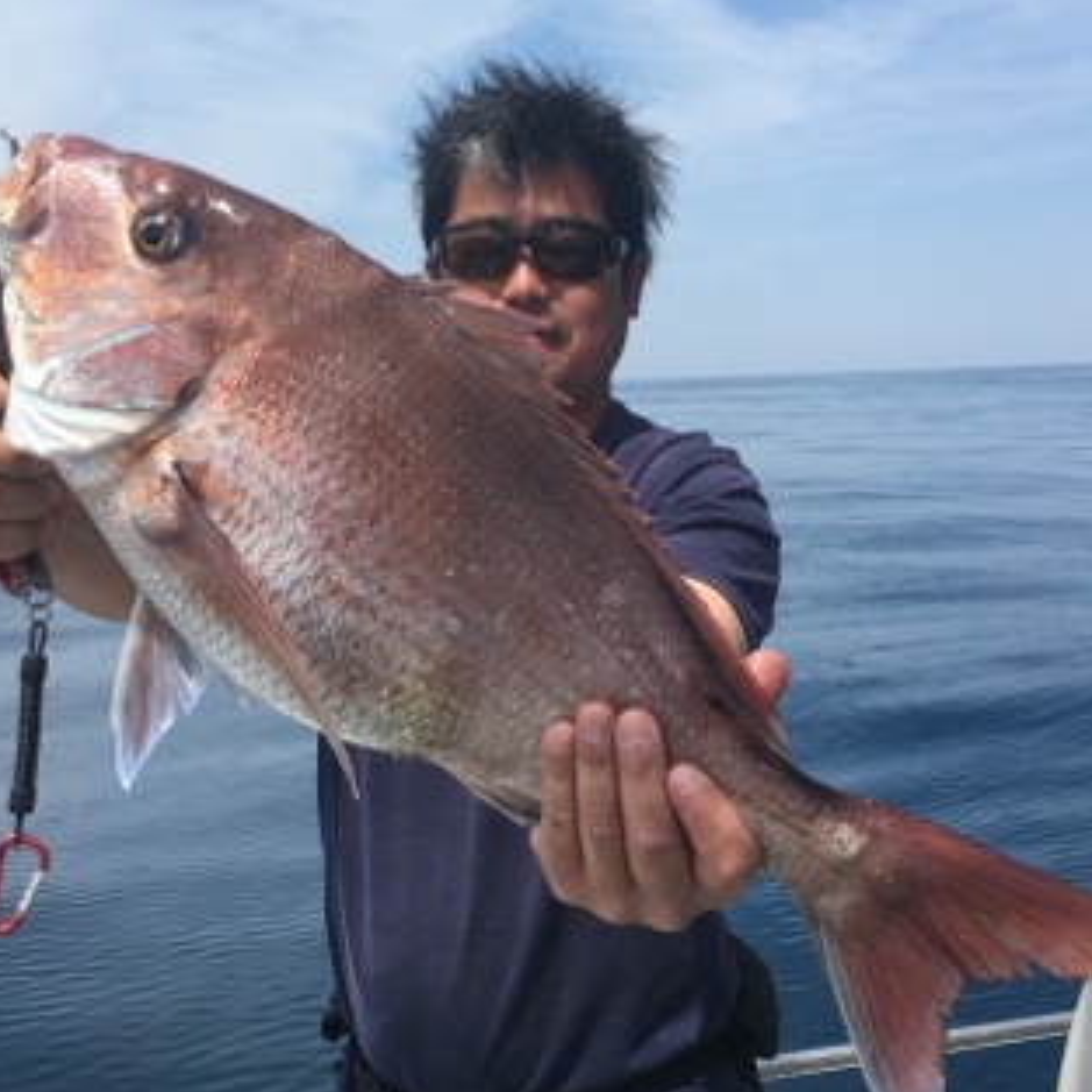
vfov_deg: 40.9
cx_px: 525
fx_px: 1463
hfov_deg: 40.9
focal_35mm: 41
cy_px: 499
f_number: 2.2
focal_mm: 4.15
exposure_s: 1/1221
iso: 25
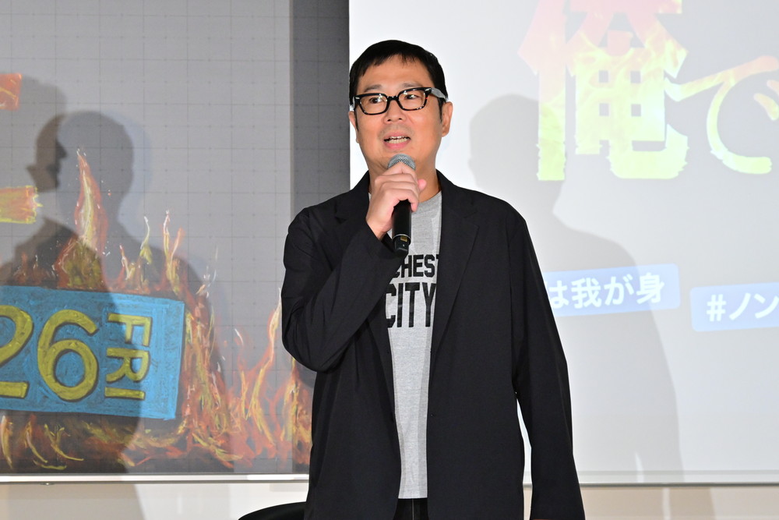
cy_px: 260
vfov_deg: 7.6
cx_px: 390
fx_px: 3895
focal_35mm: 180
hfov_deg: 11.4
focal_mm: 120
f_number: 6.3
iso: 3200
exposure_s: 1/200
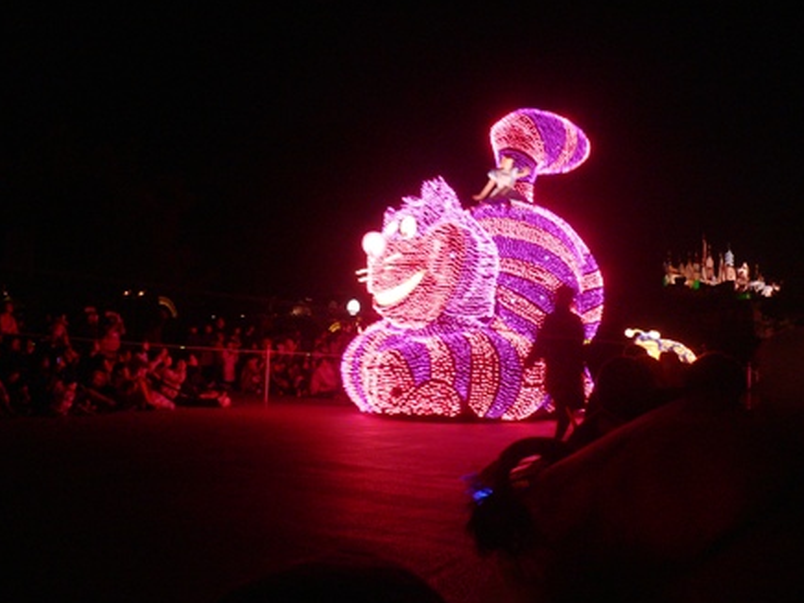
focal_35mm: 36
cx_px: 396
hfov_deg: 51.4
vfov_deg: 39.7
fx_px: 836
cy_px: 299
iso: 100
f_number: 2.8
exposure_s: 1/4
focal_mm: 5.8
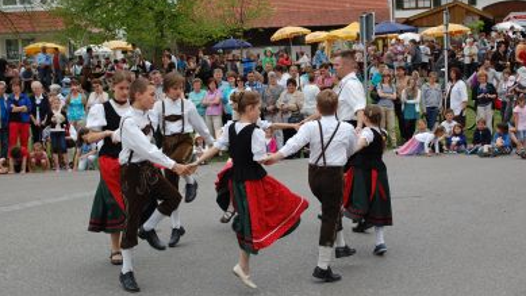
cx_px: 268
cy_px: 165
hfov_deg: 36.9
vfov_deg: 21.3
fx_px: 789
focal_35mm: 57
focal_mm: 35
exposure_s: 1/200
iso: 200
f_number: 7.1
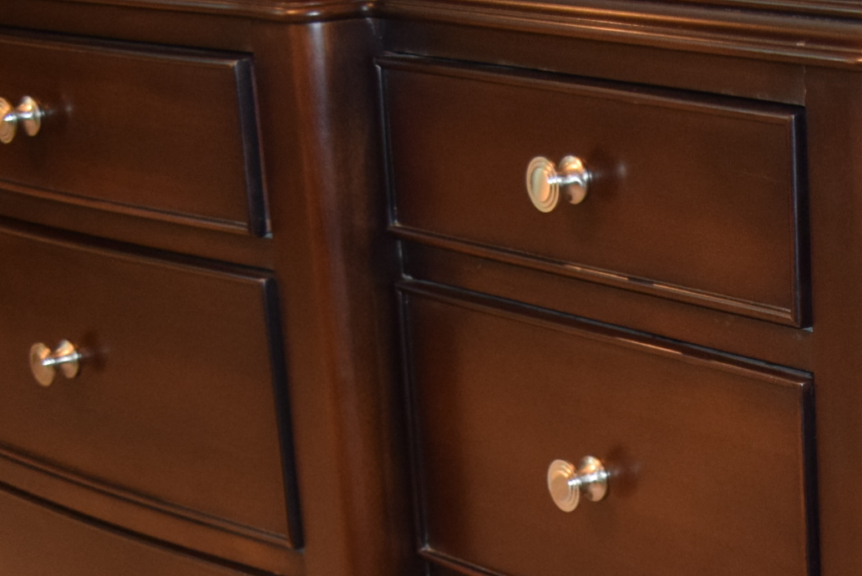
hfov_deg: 17.2
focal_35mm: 117
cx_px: 764
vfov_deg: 11.3
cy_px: 791
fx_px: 2815
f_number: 4
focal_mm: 27
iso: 1400
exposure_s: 1/30
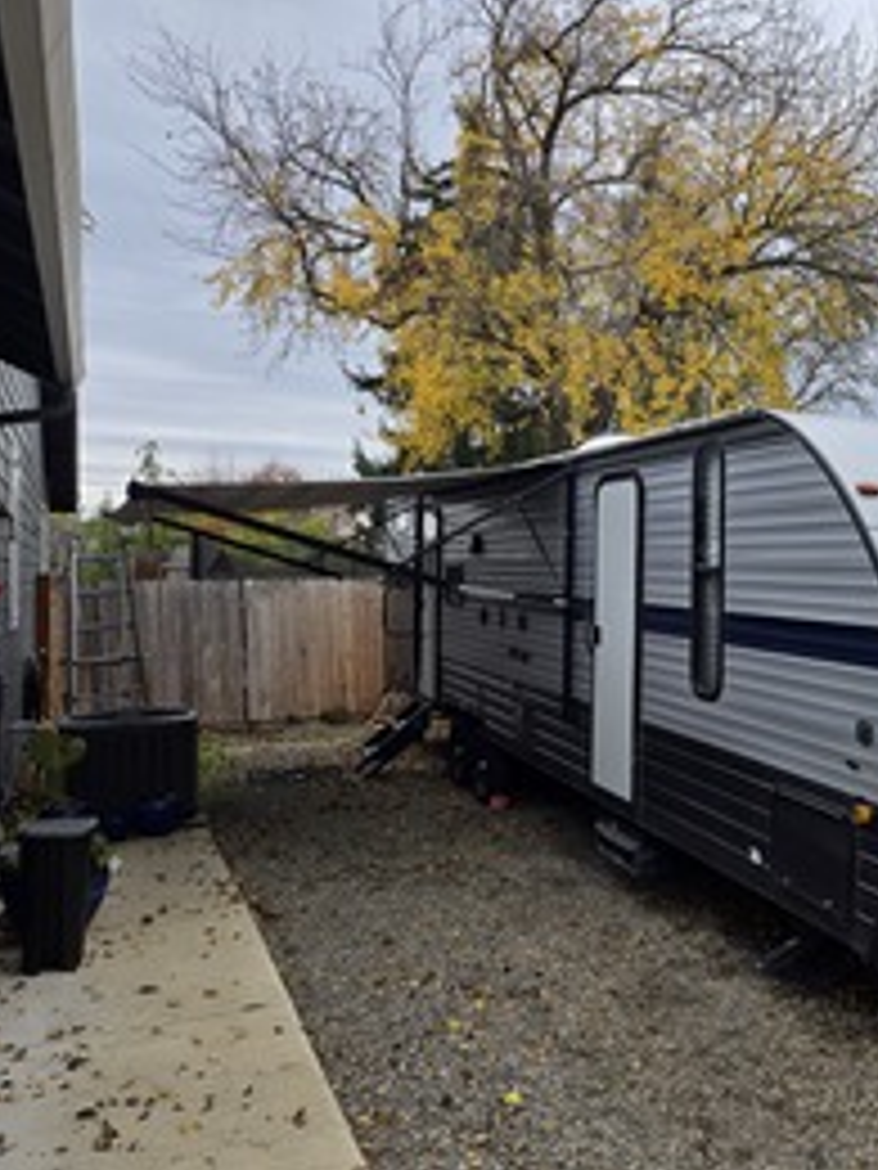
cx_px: 770
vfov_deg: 58.4
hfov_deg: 42.2
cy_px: 587
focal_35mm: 31
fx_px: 1048
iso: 25
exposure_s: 1/500
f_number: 1.8
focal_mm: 5.4
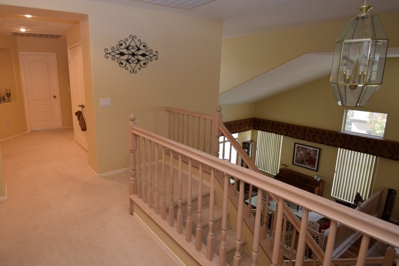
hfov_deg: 82.0
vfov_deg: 61.9
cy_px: 124
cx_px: 144
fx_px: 222
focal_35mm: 20
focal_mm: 10
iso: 400
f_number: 5
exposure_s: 1/25
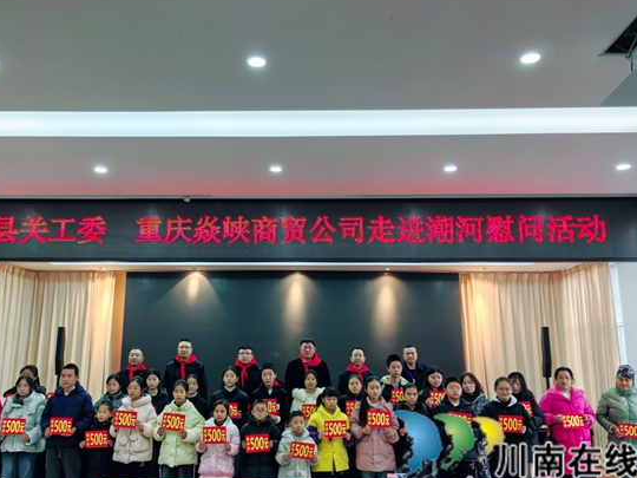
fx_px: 589
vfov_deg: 44.2
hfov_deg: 56.7
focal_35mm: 32
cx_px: 289
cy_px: 247
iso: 64
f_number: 1.9
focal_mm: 5.52
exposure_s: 1/50
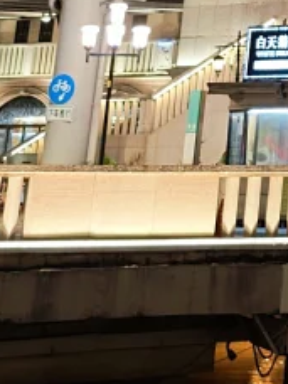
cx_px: 637
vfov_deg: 11.4
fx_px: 1609
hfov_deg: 9.4
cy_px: -531
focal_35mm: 145
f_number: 1.63
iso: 400
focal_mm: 8.72
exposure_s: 1/33.3
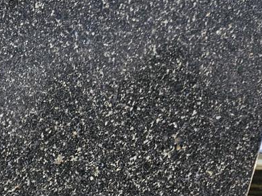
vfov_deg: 10.4
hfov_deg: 13.0
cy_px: 494
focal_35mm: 119
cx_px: -348
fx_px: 900
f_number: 1.7
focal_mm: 6.3
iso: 10
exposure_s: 1/211
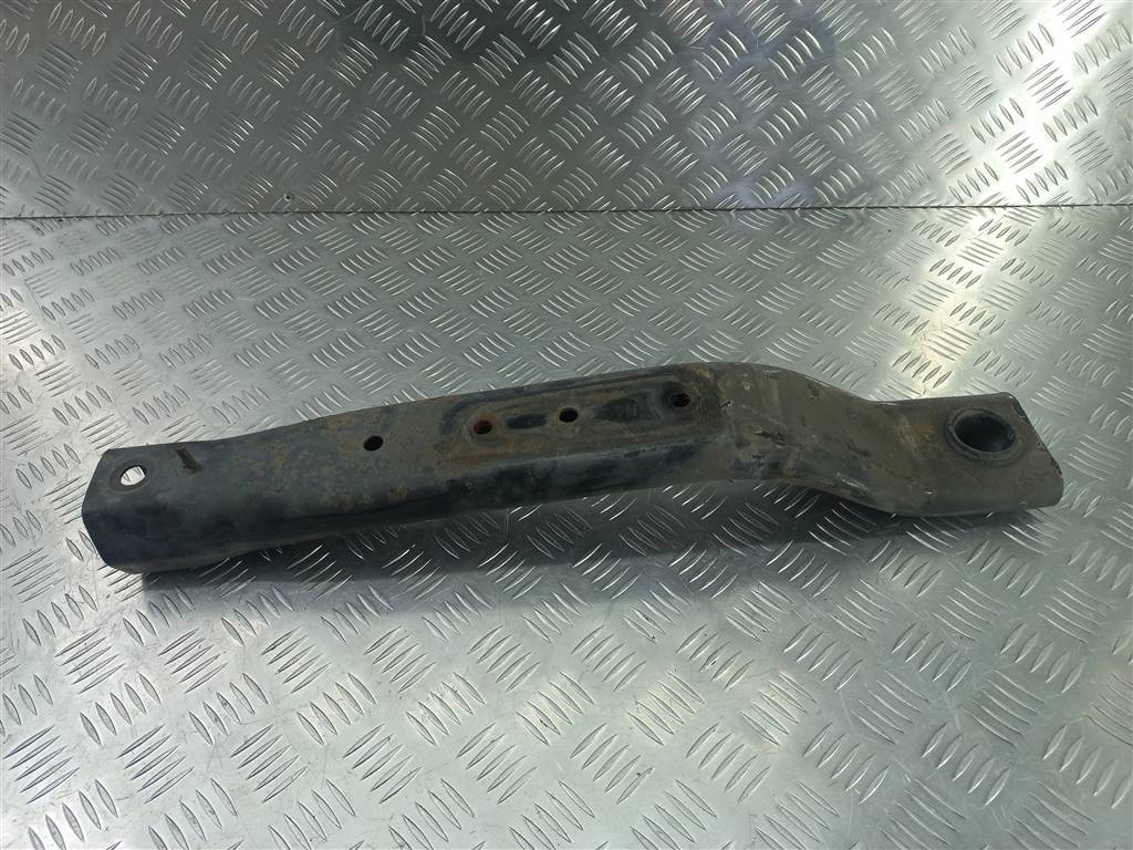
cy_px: 425
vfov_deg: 54.9
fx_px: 818
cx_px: 566
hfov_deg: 69.4
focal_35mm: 25
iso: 40
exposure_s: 1/50
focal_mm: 4.6
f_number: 1.8
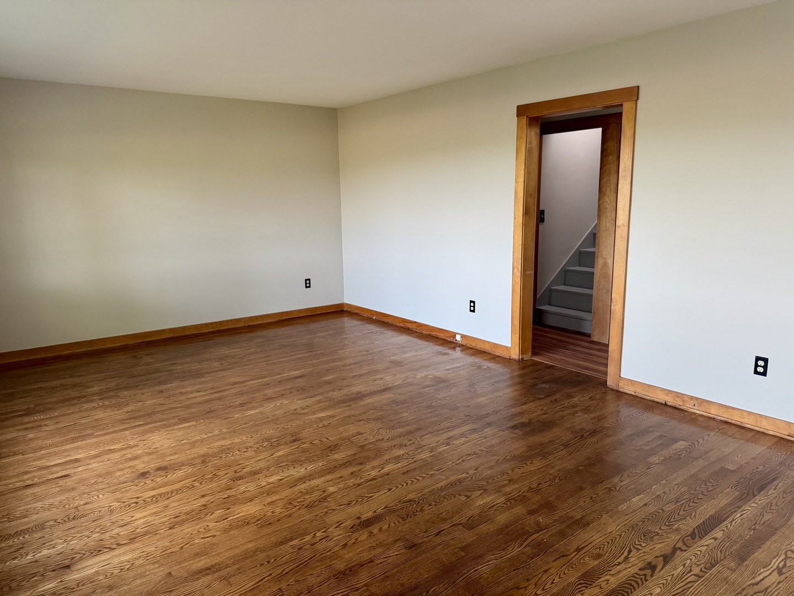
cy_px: 298
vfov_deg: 56.8
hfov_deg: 71.6
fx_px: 550
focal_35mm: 24
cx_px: 397
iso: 200
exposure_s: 1/93
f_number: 1.78
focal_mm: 6.76
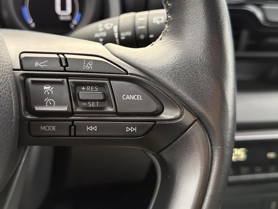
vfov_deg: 36.6
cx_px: 110
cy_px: 79
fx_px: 313
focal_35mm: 39
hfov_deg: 47.5
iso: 200
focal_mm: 6.76
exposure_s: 1/121
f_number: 1.78
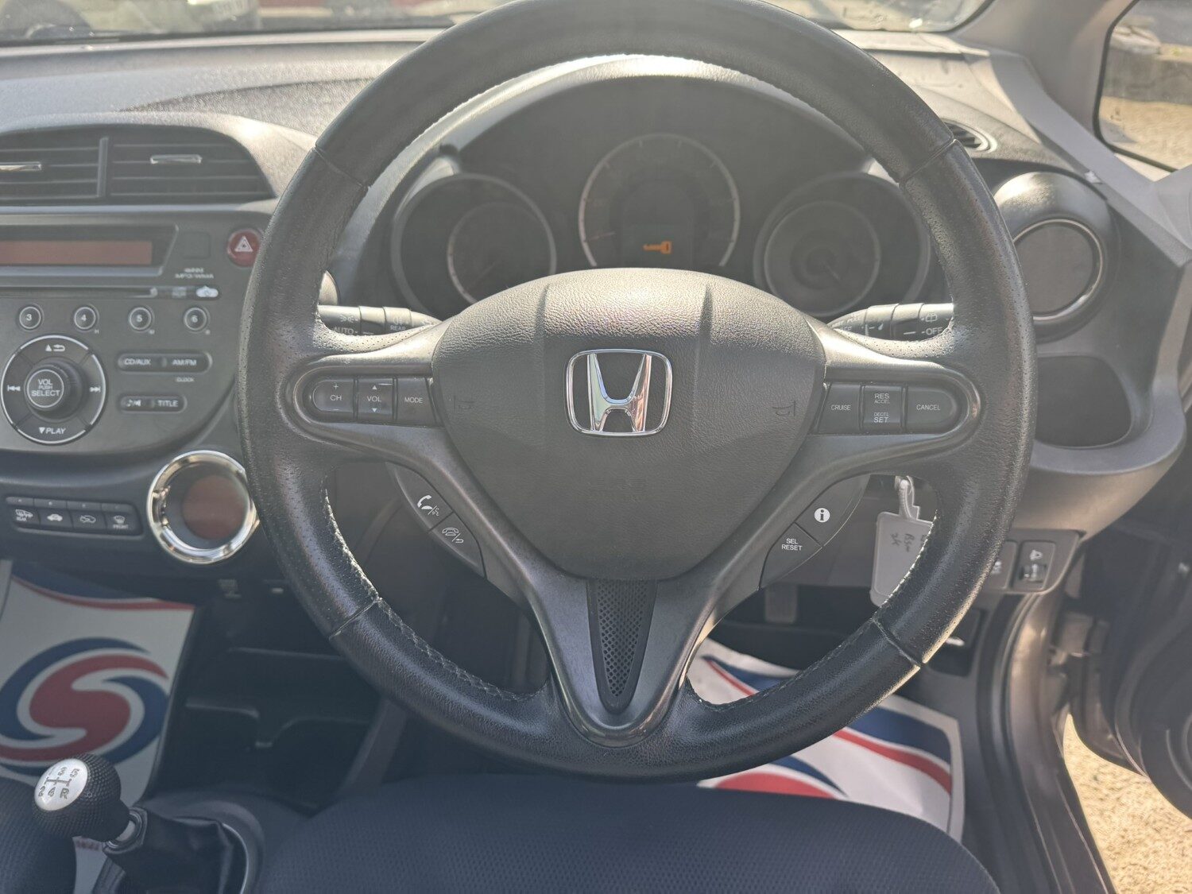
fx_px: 826
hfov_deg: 71.6
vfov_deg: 56.8
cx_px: 596
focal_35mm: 24
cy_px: 447
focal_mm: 6.76
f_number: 1.78
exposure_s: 1/451
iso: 80
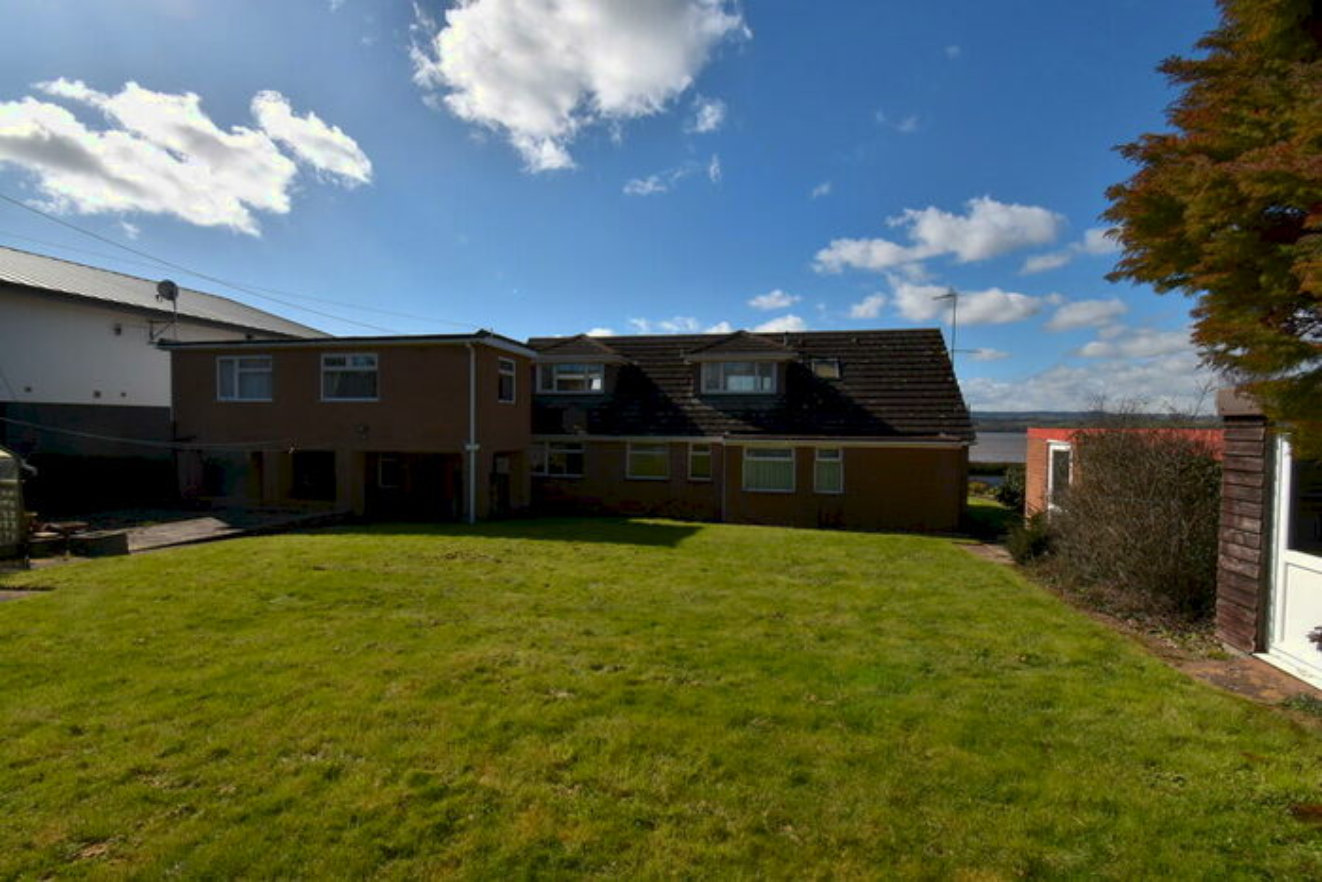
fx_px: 551
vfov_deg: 77.4
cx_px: 661
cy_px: 441
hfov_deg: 100.4
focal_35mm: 15
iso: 100
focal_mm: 10
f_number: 14
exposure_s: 1/200
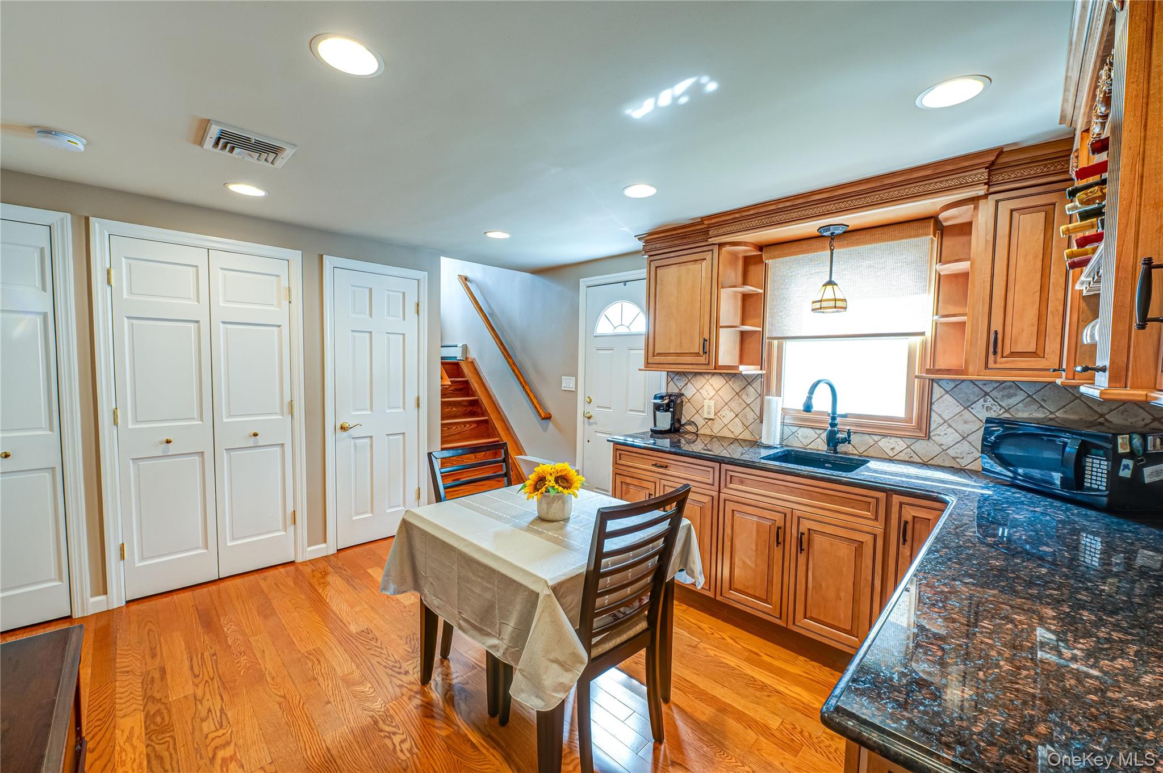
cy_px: 386
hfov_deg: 104.3
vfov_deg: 81.1
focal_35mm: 14
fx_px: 452
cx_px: 582
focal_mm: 14
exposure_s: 1/10
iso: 400
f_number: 8
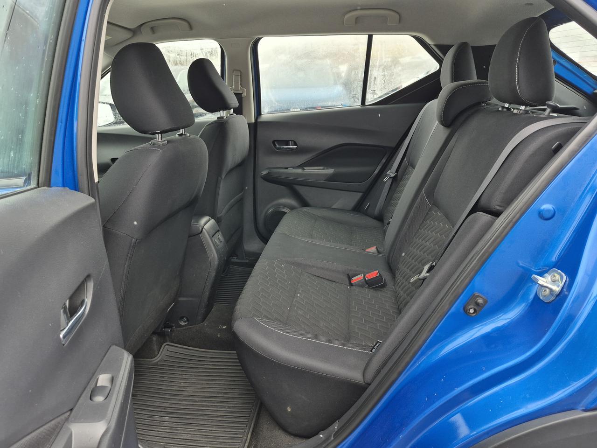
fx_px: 397
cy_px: 224
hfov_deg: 73.9
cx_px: 298
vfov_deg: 58.9
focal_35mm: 23
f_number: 1.8
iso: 80
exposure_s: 1/180
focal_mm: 5.4
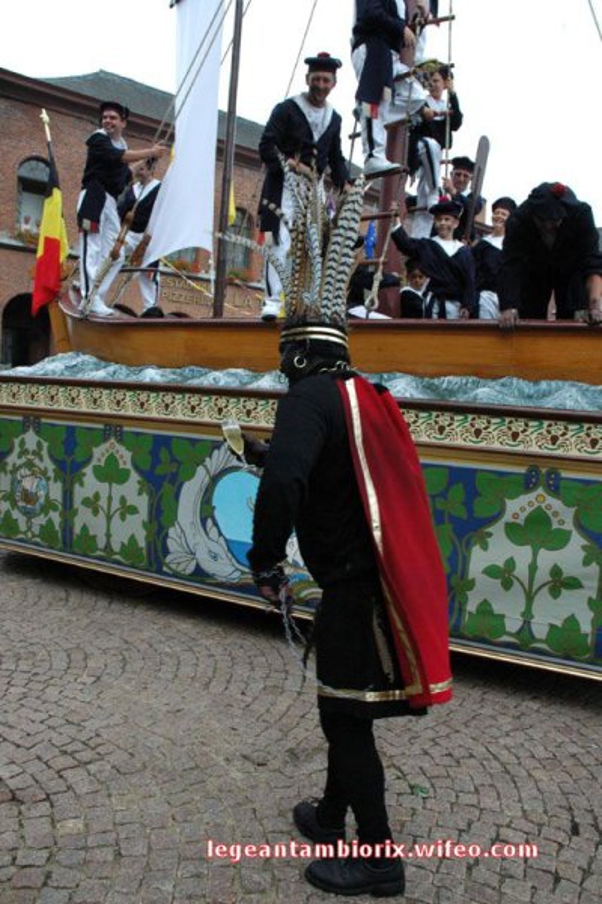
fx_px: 678
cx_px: 301
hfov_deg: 47.9
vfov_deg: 67.4
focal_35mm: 27
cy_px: 452
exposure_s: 1/320
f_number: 9
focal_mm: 18
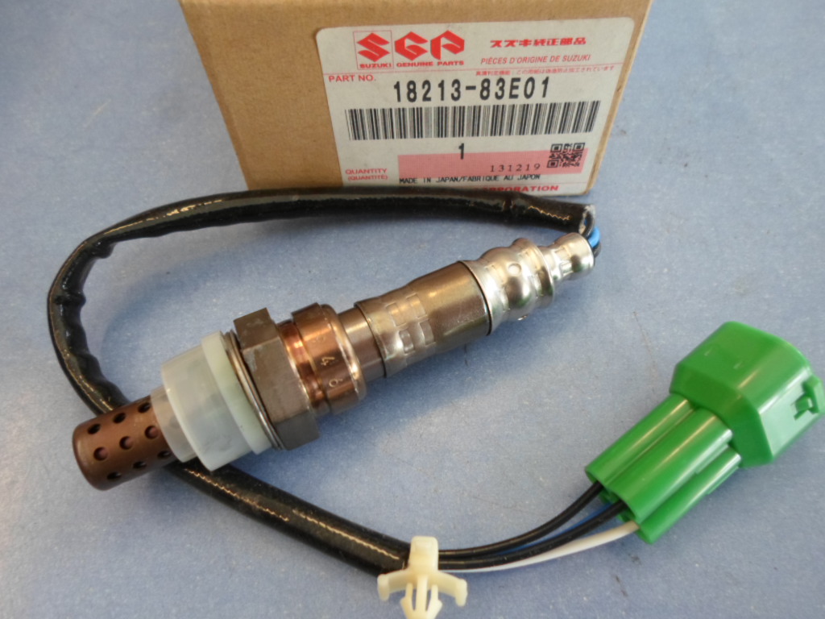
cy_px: 310
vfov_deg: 54.9
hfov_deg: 69.4
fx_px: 596
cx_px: 412
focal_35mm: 25
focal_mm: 4.5
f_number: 2.5
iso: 80
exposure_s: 1/60
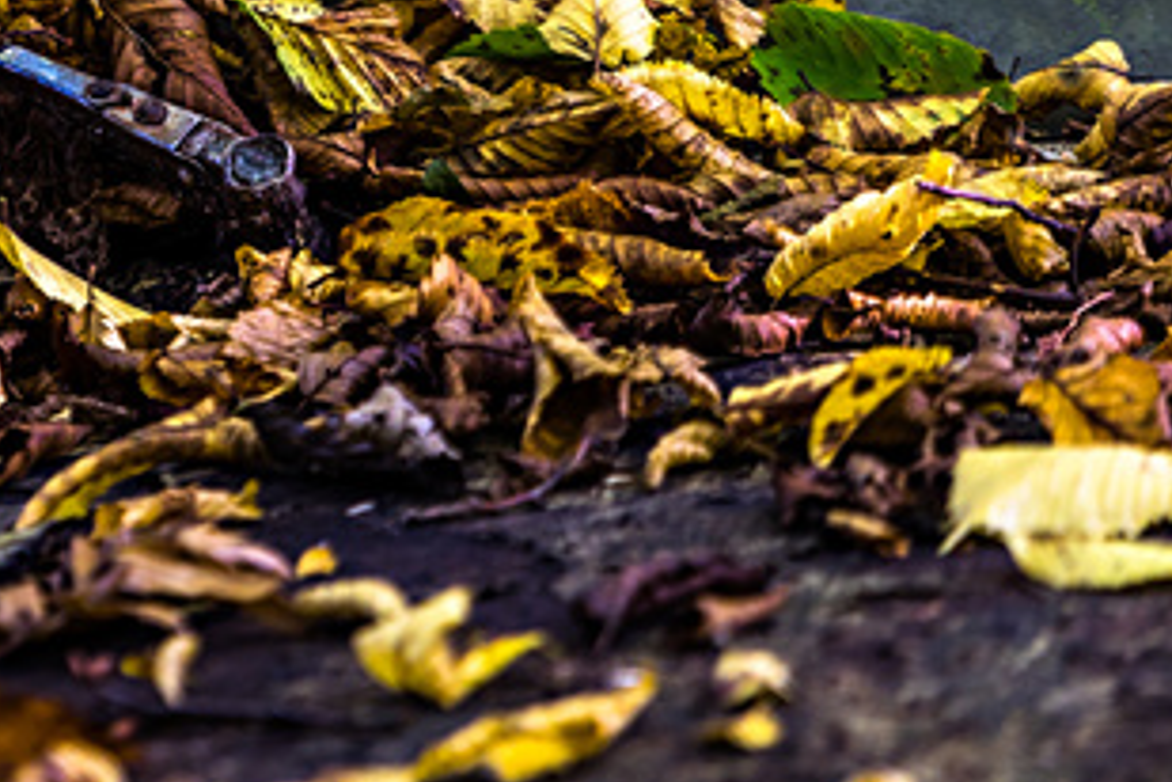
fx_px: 21094
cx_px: 167
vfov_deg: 2.1
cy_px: -51
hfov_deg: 3.2
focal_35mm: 648
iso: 100
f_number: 4
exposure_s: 1/30
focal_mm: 200
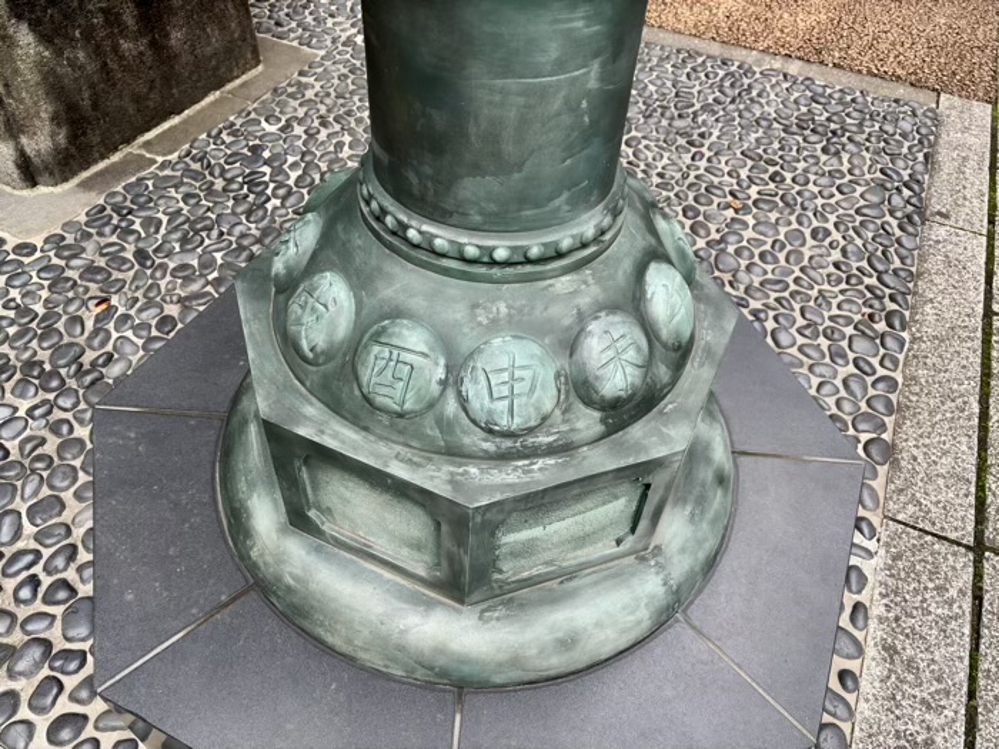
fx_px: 750
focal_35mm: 26
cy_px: 374
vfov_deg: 53.1
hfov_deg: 67.3
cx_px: 500
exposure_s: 1/121
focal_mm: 5.96
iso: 32
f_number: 1.6
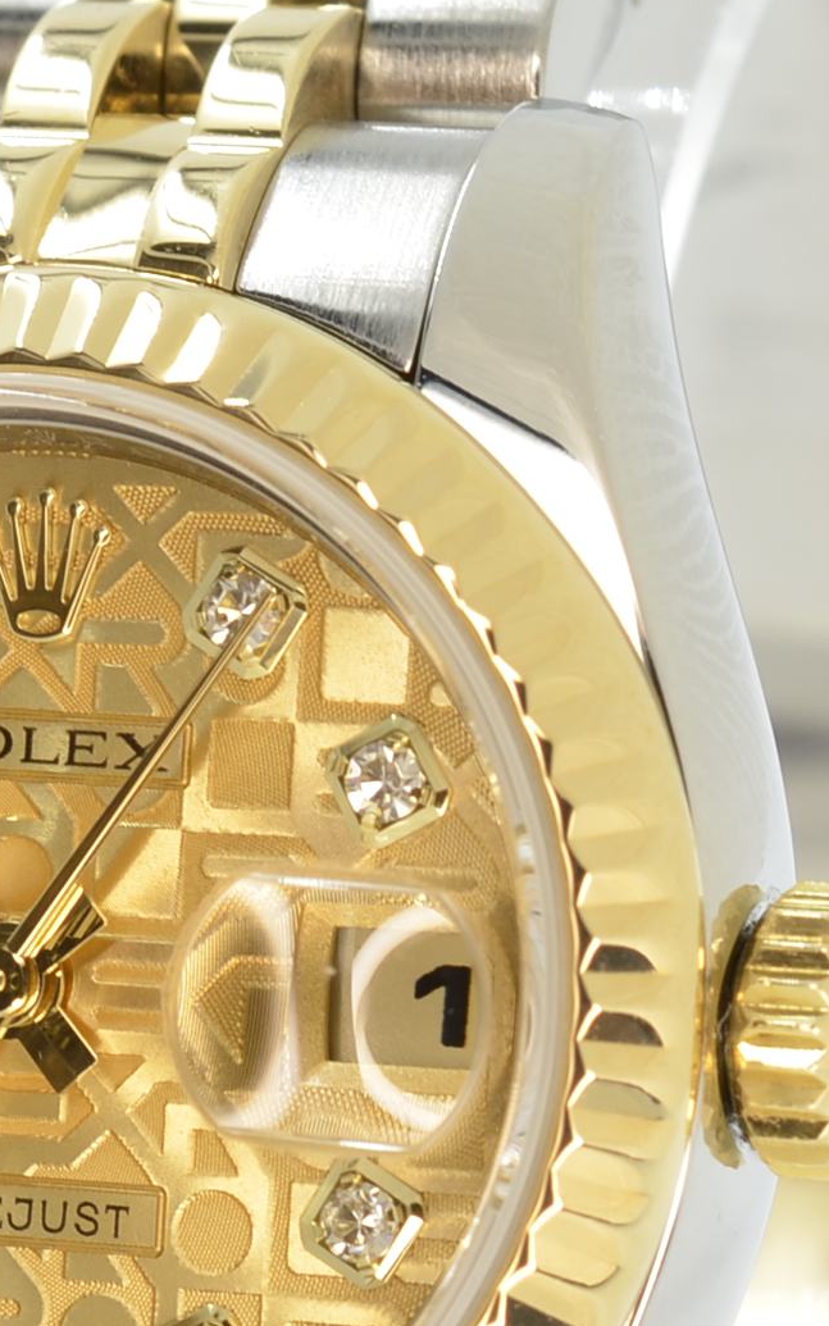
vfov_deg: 9.6
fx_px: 7879
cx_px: 23
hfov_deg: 6.0
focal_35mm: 218
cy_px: 1002
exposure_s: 1/20
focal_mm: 40
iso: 160
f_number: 13
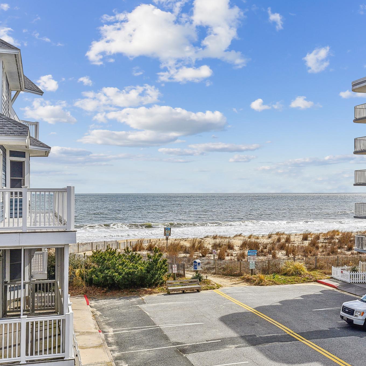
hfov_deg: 37.4
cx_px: 215
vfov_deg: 37.6
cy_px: 183
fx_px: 538
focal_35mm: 45
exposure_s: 1/500
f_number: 11
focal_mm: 35
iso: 200
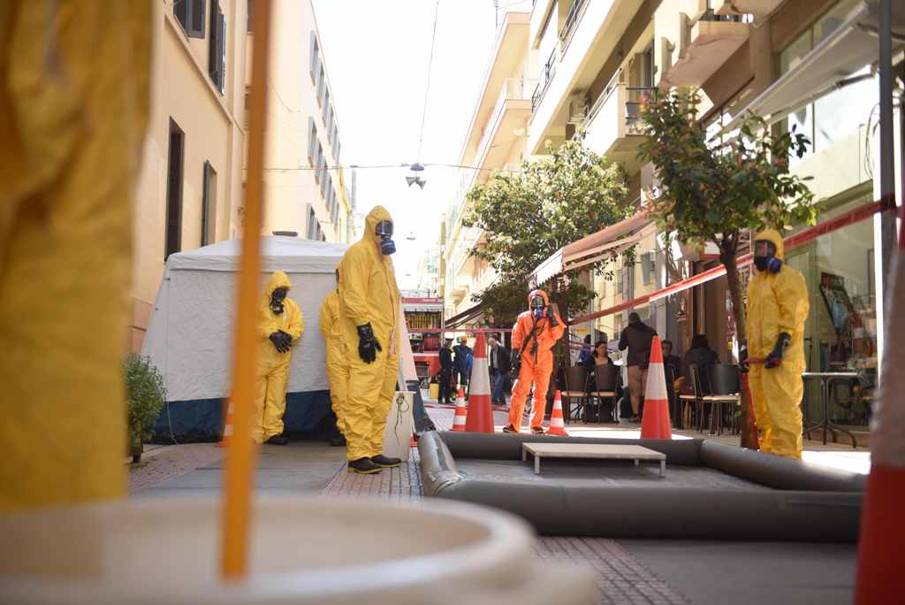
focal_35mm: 40
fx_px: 1006
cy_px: 302
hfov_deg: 48.4
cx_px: 452
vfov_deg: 33.4
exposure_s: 1/1000
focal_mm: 40
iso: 320
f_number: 2.8
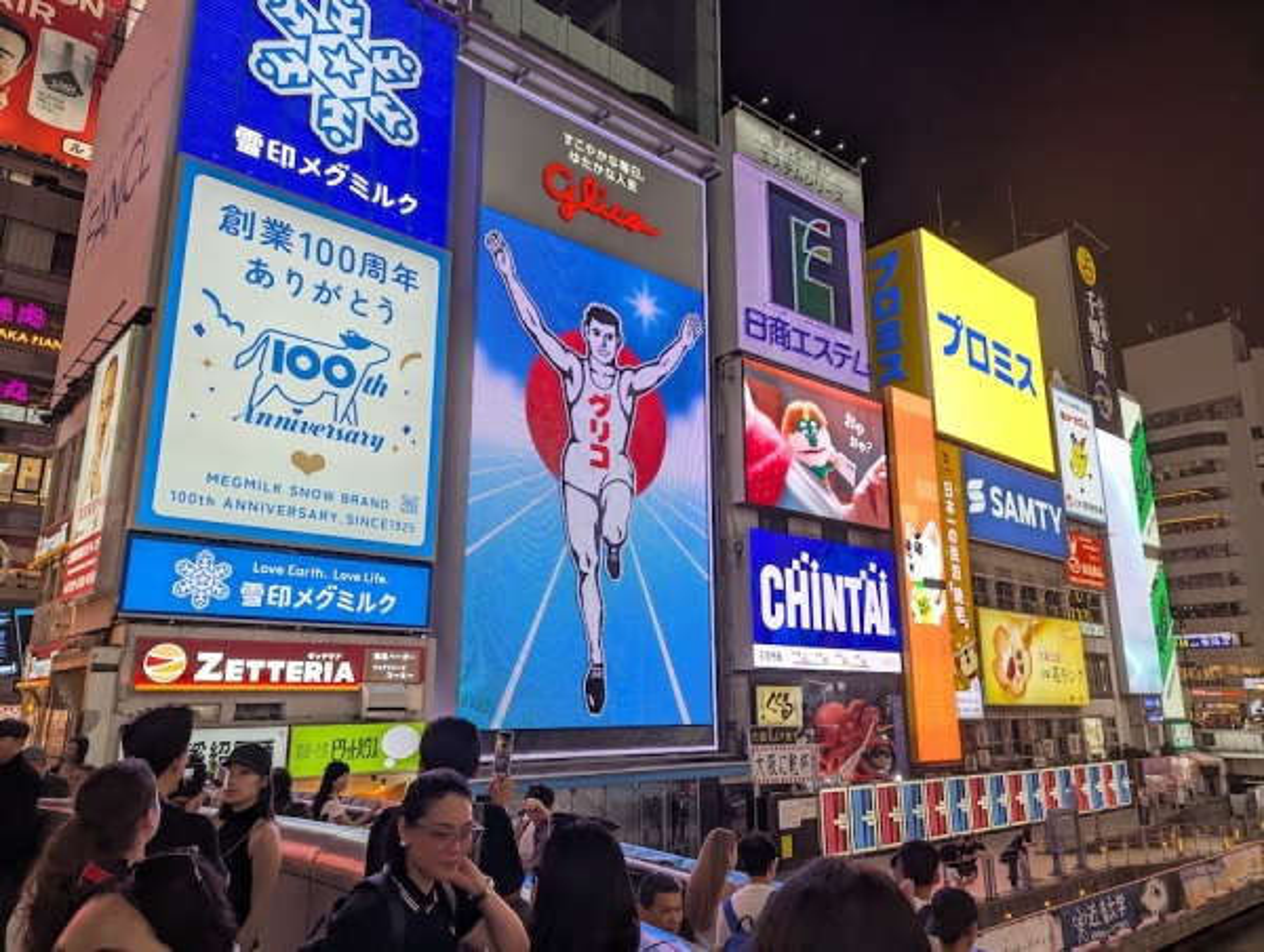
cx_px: 632
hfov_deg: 71.5
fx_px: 878
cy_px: 476
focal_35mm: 24
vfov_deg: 57.0
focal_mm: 6.81
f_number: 1.85
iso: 42
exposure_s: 1/137
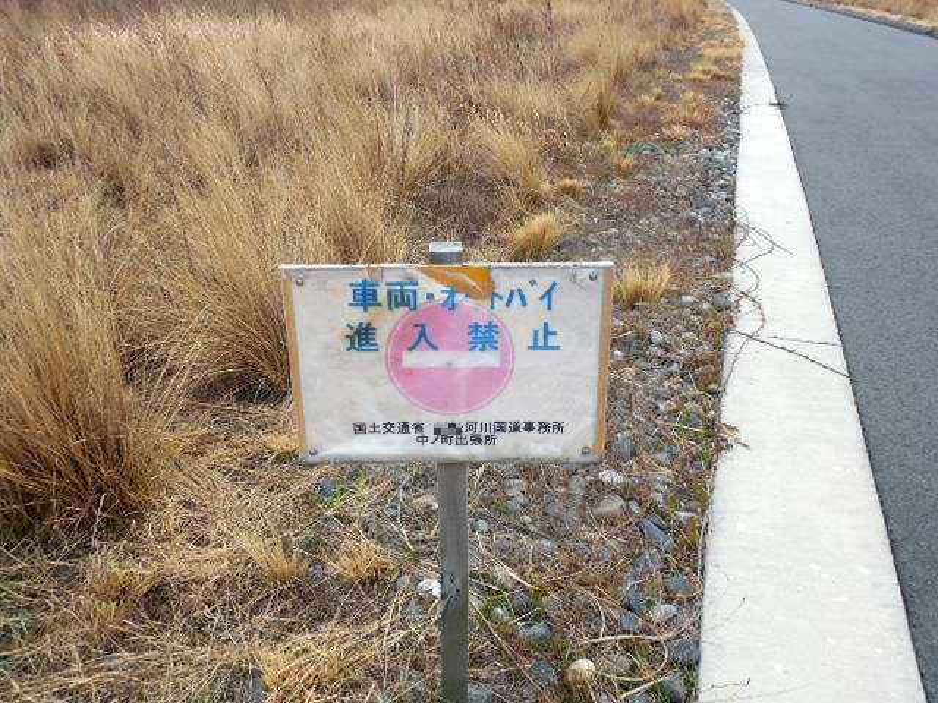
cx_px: 469
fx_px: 840
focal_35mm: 31
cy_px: 352
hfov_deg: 58.4
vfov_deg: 45.4
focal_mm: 5.6
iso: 125
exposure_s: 1/125
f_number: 3.6
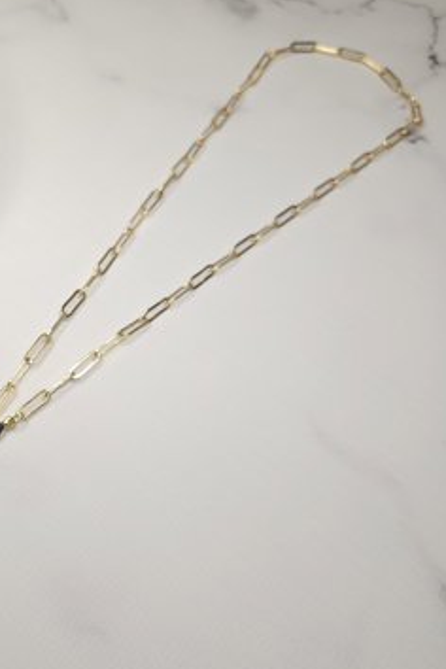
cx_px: 76
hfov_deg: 35.4
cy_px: 400
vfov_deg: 52.8
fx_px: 669
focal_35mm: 36
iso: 50
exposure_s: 1/30
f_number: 1.8
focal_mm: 5.4
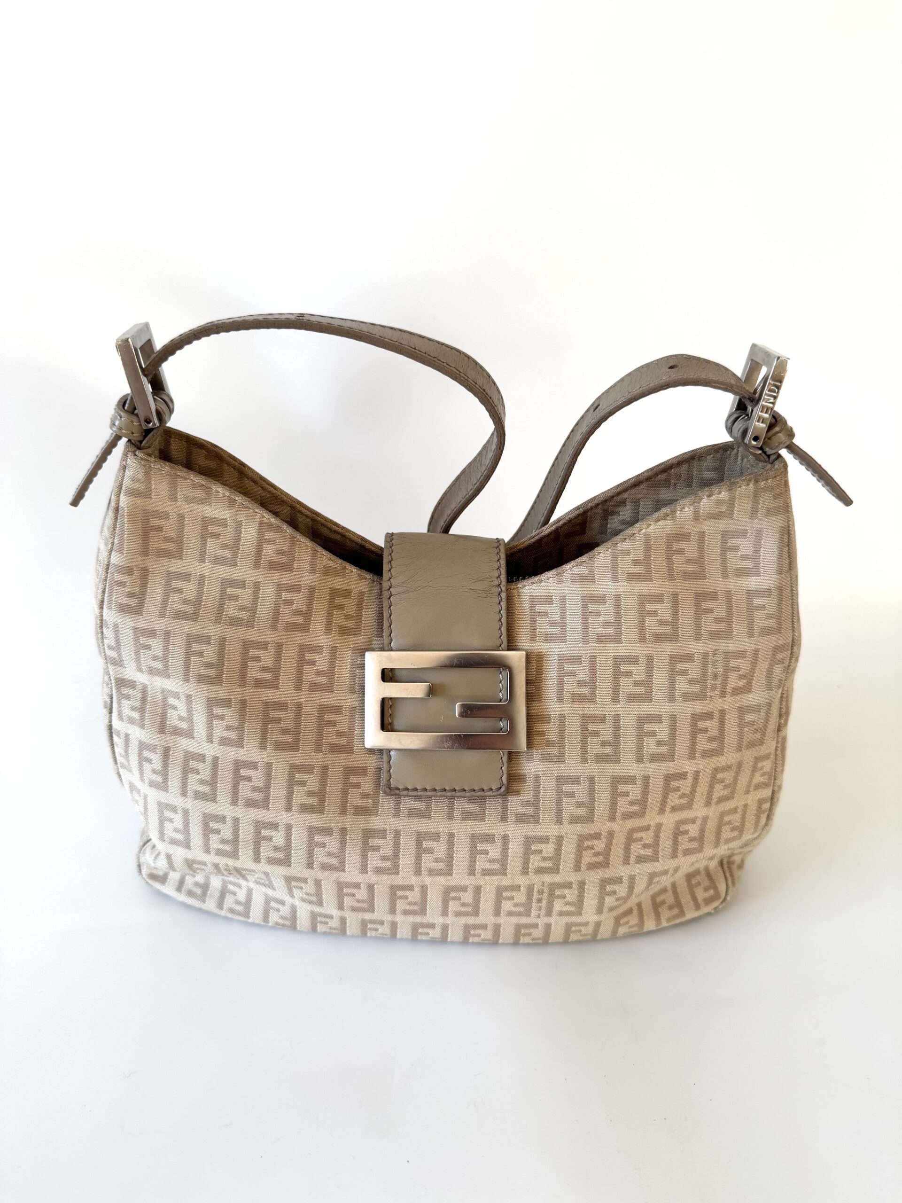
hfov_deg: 56.8
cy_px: 602
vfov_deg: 71.6
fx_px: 834
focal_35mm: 24
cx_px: 451
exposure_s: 1/121
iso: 100
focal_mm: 6.76
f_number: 1.78
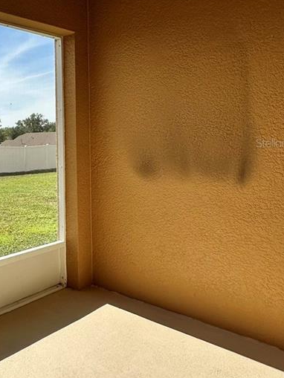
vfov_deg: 54.7
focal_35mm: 33
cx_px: -26
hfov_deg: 36.5
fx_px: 361
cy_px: 143
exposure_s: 1/1667
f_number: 2.2
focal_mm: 2.22
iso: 50
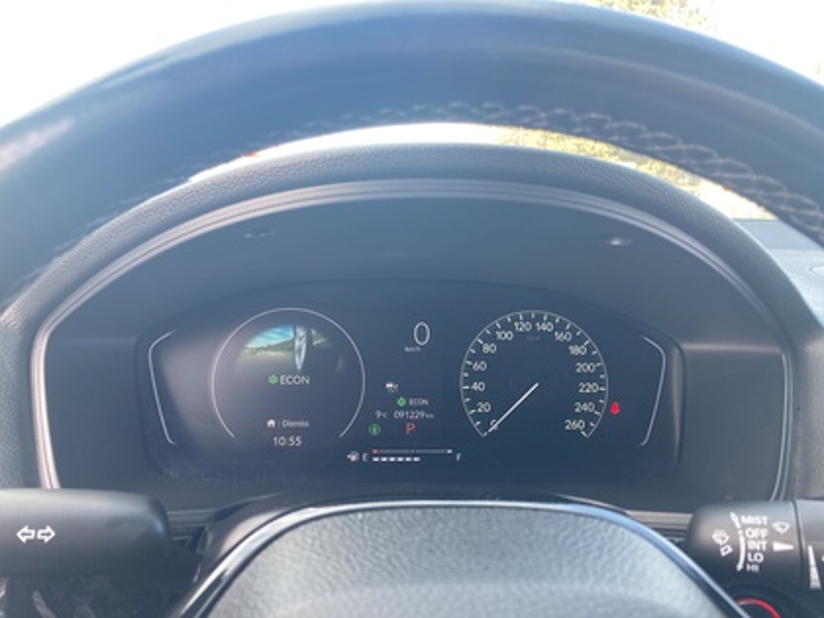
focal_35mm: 28
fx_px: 667
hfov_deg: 63.4
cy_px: 309
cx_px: 412
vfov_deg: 49.7
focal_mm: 3.99
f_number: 1.8
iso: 80
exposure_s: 1/53
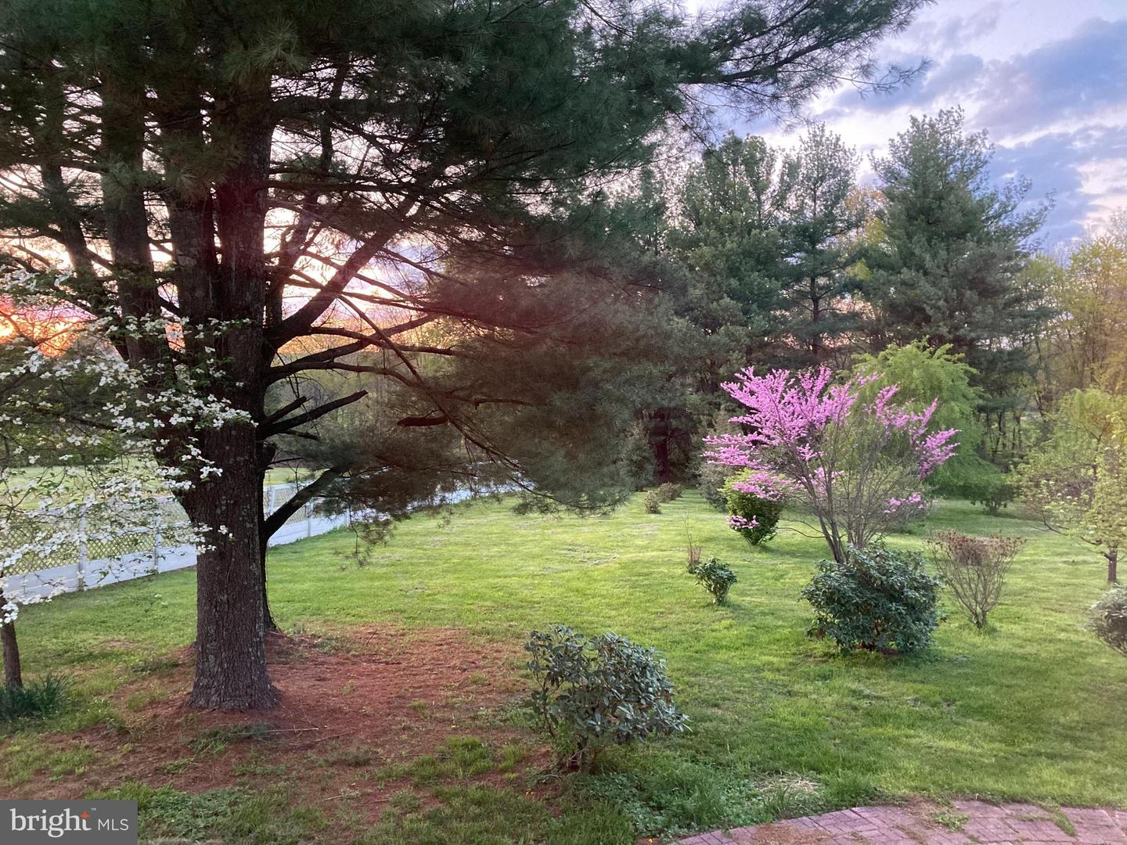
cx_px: 564
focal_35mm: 28
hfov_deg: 63.4
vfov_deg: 49.7
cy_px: 422
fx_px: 912
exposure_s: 1/54
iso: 320
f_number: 1.8
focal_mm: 3.99
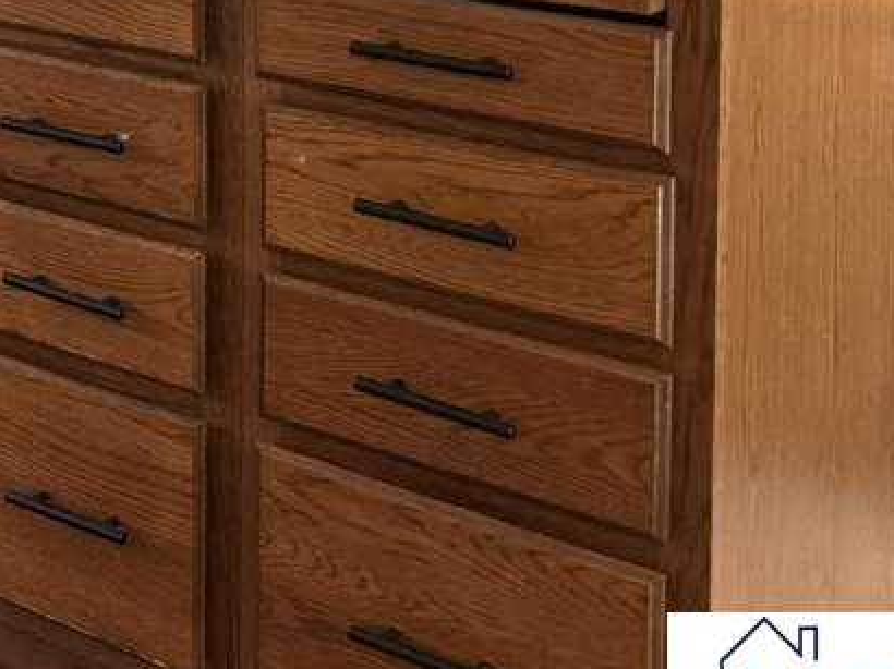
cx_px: -456
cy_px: -325
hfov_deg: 21.6
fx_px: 1936
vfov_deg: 17.7
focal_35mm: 75
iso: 250
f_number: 1.78
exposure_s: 1/60
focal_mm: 6.76
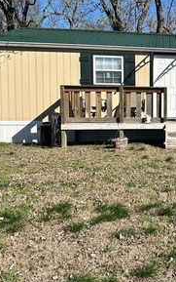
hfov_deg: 26.4
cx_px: 205
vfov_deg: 45.1
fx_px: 337
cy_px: 117
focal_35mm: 44
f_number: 1.78
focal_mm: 6.86
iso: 80
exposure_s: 1/4545
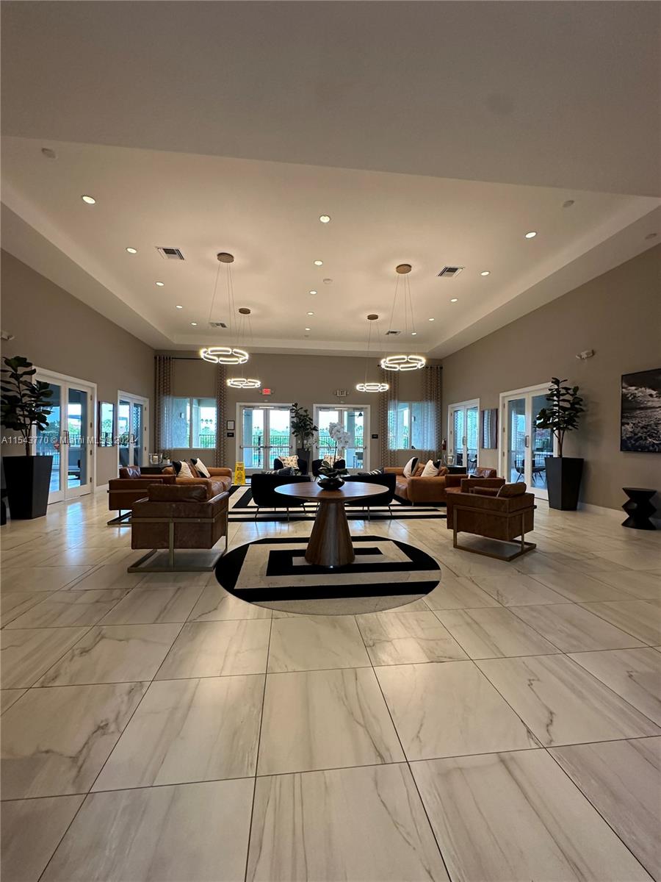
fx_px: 356
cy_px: 441
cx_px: 330
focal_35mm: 14
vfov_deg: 102.1
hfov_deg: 85.7
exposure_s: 1/120
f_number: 2.2
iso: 250
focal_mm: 2.22
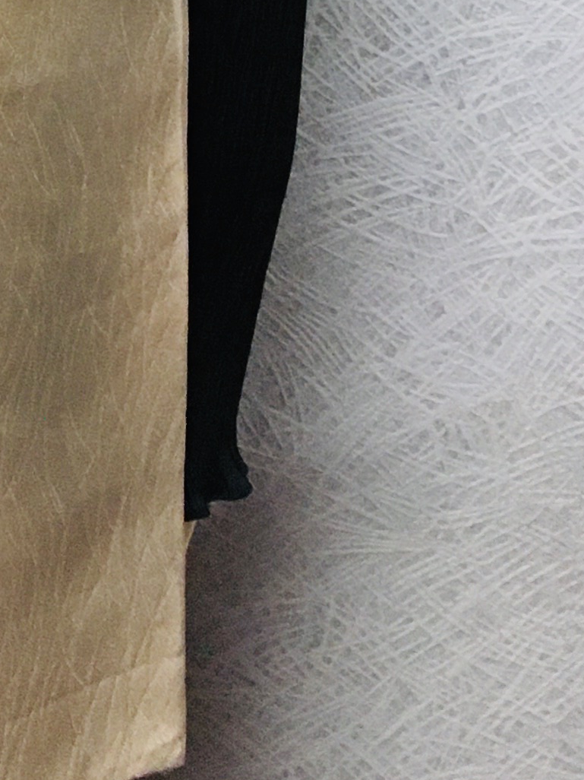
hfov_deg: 11.9
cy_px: -647
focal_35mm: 114
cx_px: -504
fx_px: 2565
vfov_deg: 14.9
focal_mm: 4.15
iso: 125
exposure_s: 1/30
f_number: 2.2
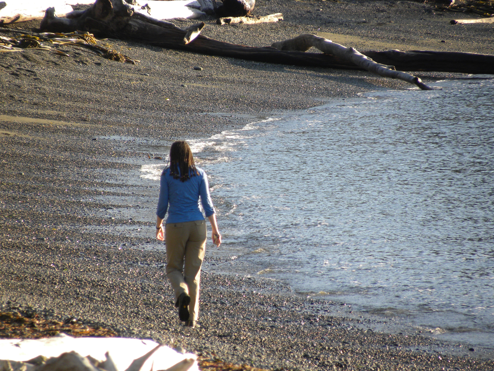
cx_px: 246
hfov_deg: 3.1
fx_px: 9105
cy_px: 186
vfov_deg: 2.3
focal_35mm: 638
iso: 81
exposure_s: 1/155
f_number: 5
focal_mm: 110.4
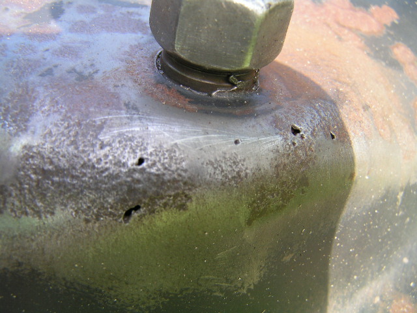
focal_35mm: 38
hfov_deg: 49.0
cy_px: 156
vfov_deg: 37.7
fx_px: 458
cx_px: 208
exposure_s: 1/80
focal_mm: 6.3
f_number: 3.5
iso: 50
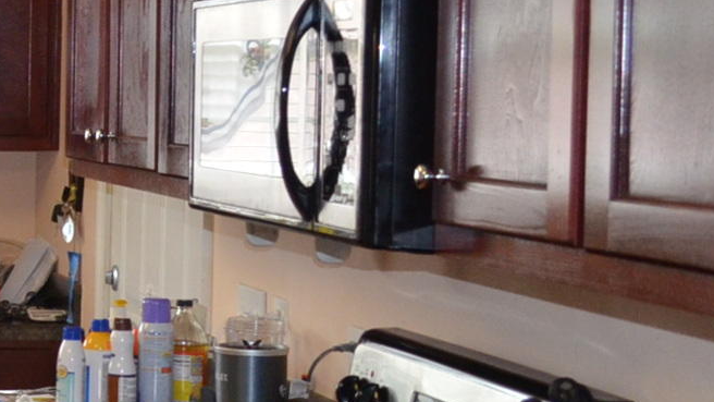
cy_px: 163
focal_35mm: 106
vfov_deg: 11.4
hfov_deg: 17.9
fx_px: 2007
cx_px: -369
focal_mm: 18
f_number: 3.5
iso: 1000
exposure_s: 1/60
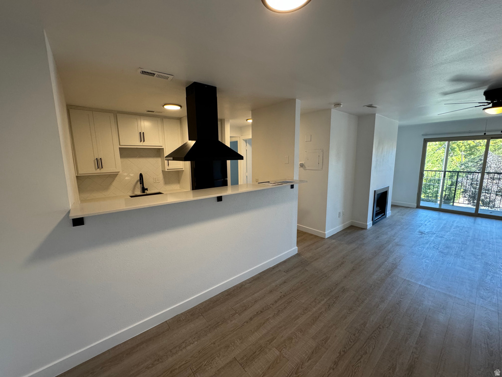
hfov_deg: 102.1
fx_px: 203
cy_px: 188
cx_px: 251
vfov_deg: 85.7
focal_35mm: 14
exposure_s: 1/120
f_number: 2.2
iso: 250
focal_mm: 2.22
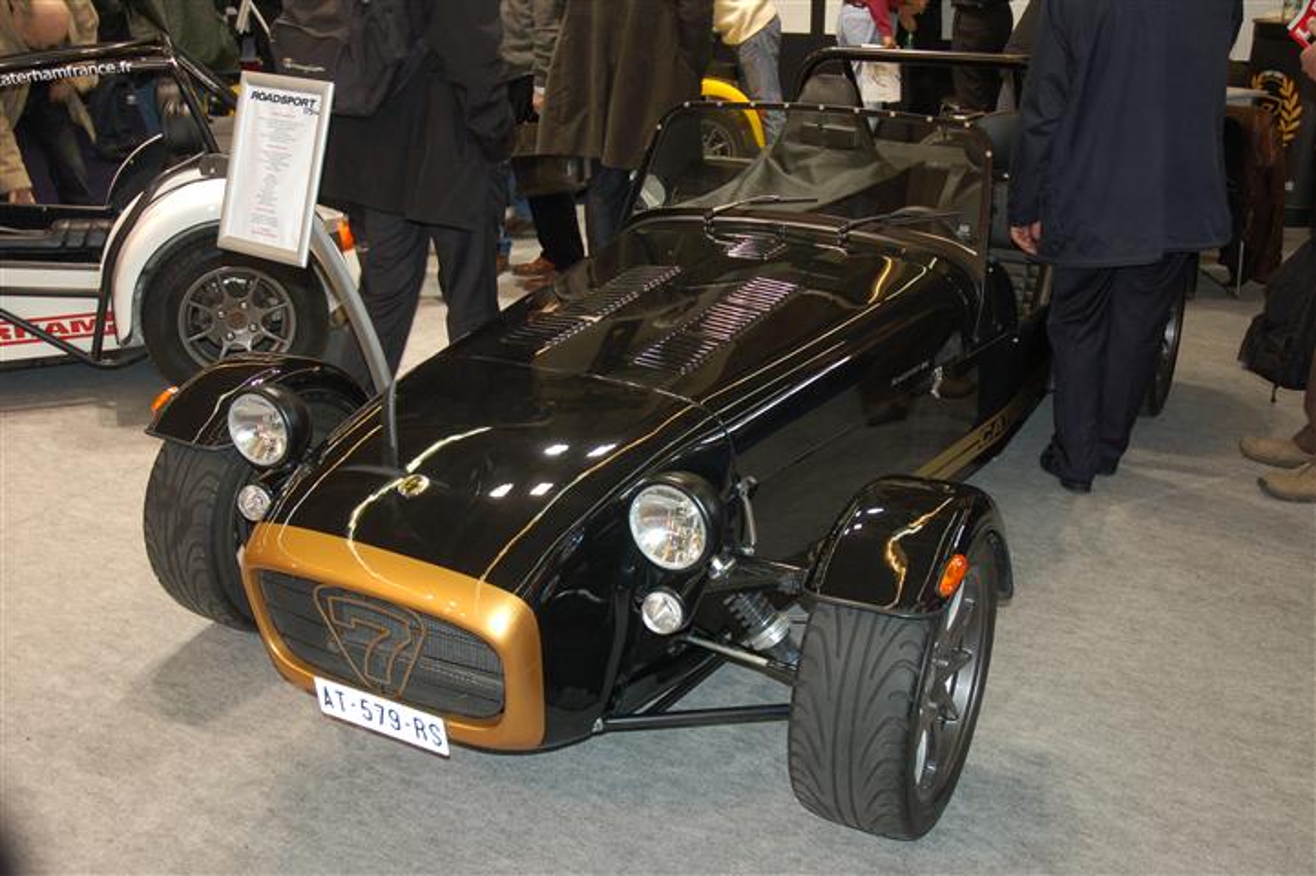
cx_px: 658
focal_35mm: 38
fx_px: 1370
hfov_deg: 51.3
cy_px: 438
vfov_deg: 35.5
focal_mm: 25
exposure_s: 1/60
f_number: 3.8
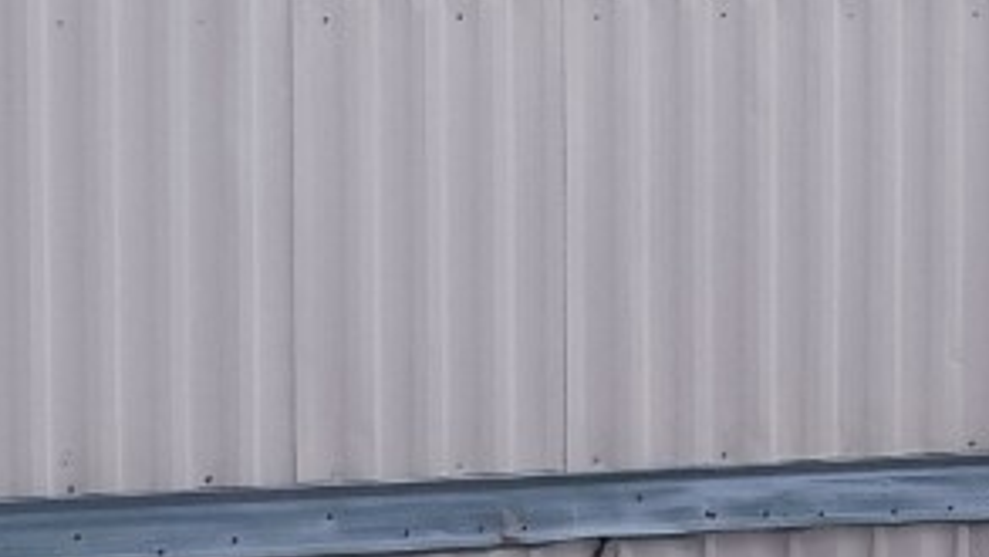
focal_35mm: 123
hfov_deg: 17.4
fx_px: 3226
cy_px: -74
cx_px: 567
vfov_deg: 9.8
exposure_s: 1/60
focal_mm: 4
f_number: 3
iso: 125
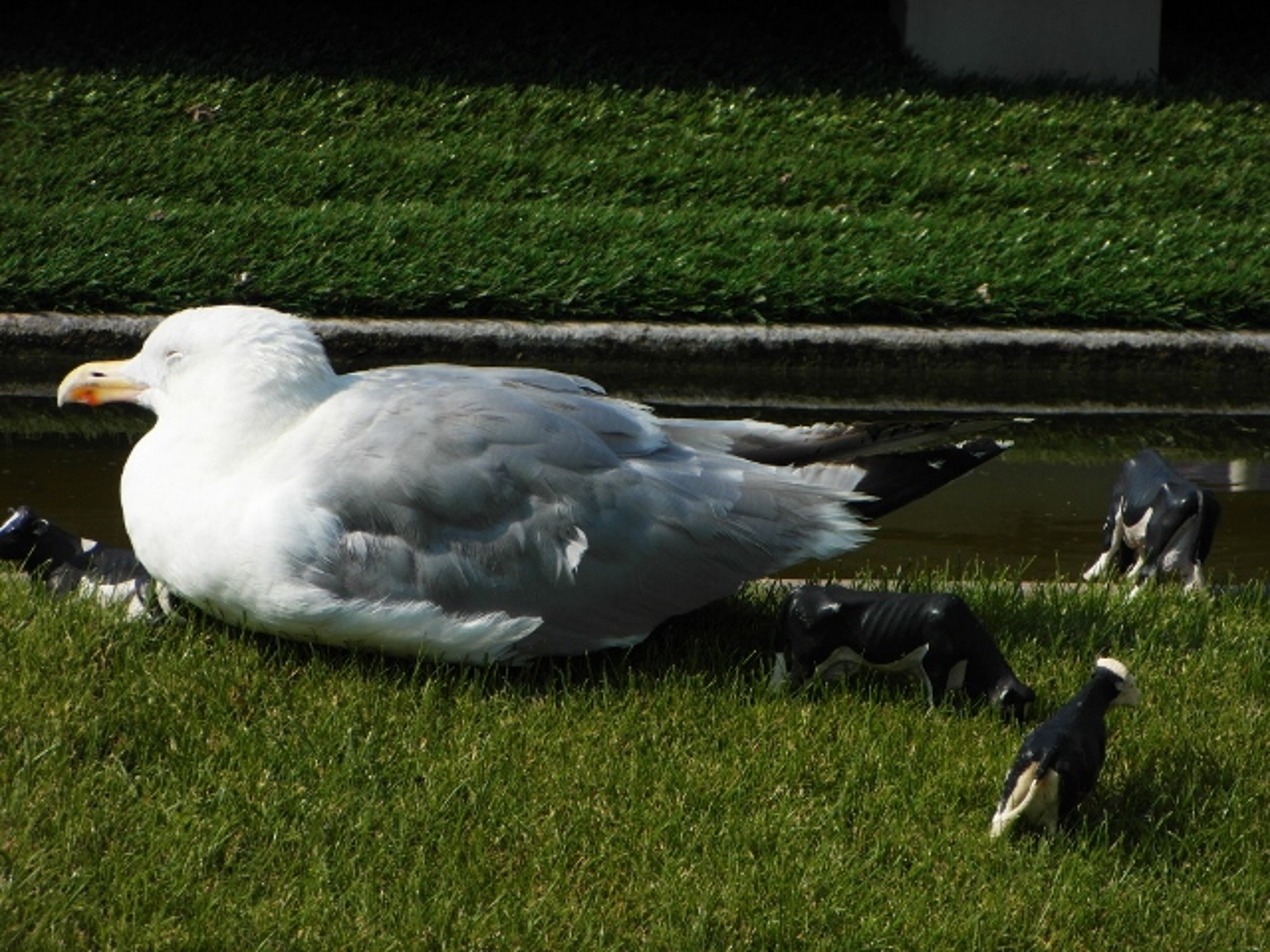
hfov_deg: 4.1
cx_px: 635
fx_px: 17720
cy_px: 476
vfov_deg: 3.1
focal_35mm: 483
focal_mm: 86.1
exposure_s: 1/500
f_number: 5.9
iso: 100
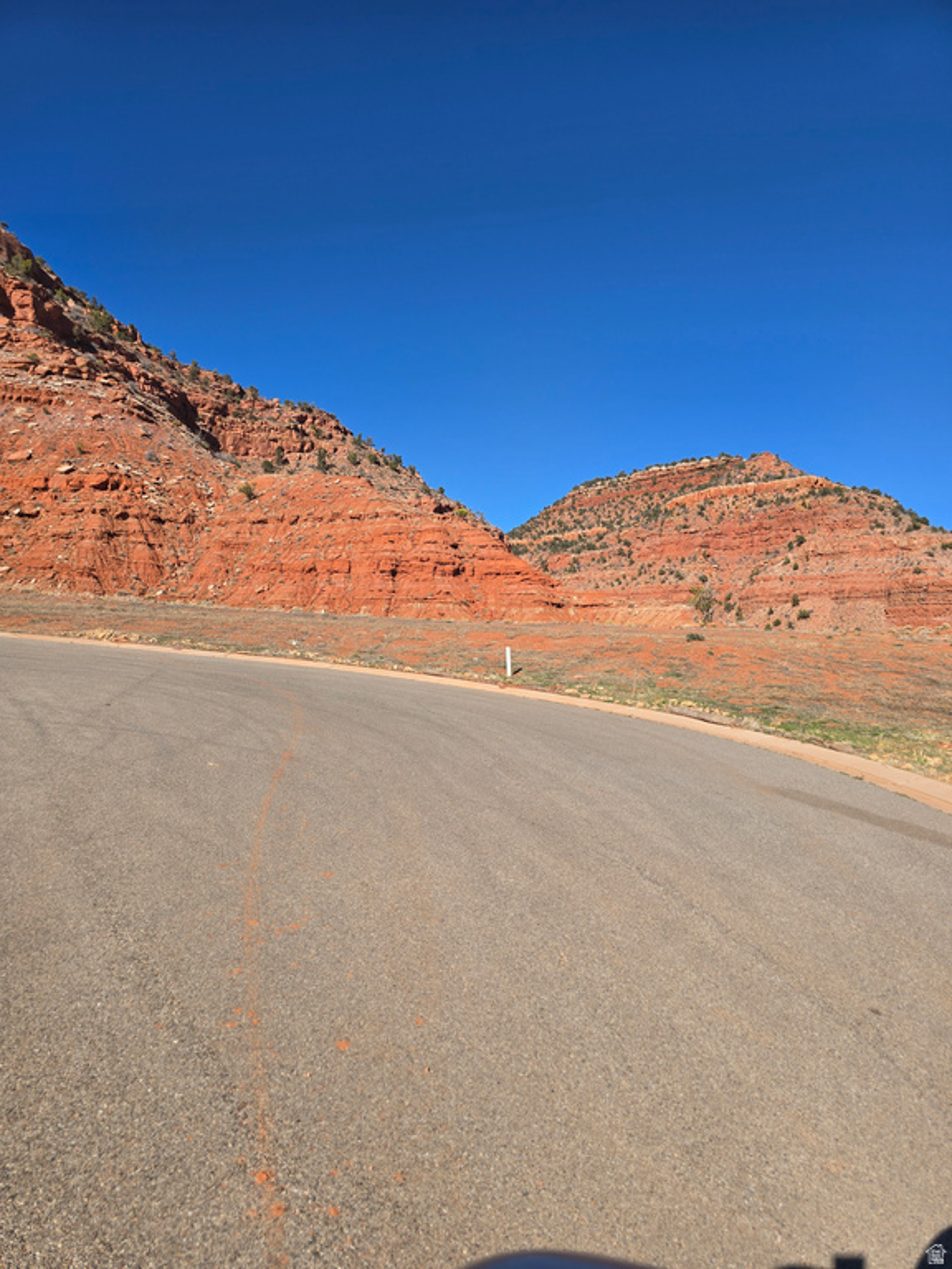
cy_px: 634
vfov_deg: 73.9
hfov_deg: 58.9
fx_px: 843
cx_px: 476
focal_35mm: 23
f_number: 1.7
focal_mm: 6.3
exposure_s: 1/1202
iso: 12
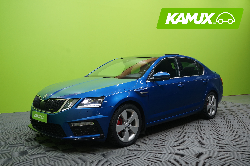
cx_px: 125
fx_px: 229
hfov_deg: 57.2
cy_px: 83
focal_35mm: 33
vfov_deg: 40.0
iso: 1000
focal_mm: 33
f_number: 5
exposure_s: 1/20
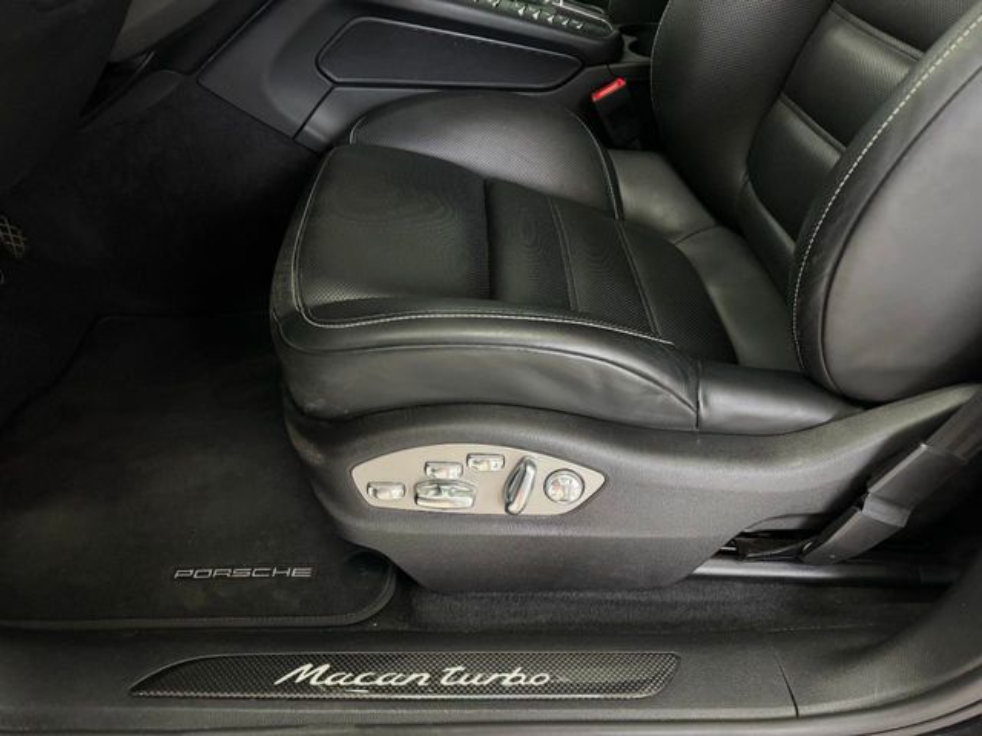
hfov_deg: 71.6
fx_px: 681
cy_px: 368
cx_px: 491
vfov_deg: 56.8
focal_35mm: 24
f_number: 1.78
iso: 640
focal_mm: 6.86
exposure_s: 1/60
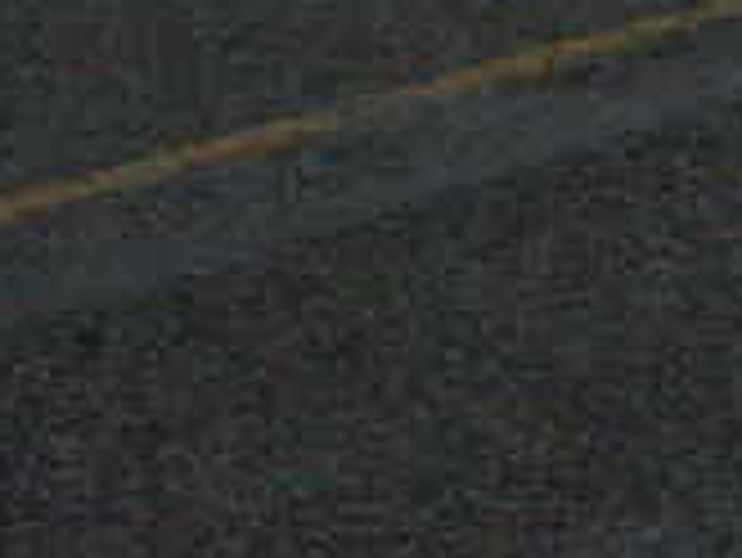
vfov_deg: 3.3
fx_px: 9503
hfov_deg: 4.5
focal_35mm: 443
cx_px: 49
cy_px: -446
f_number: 5.2
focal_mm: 18.6
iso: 200
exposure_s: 1/125
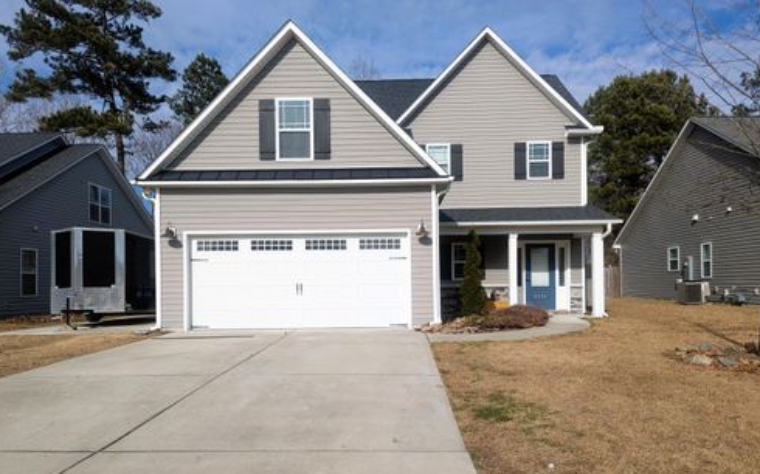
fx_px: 538
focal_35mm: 26
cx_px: 380
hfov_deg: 70.4
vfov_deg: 47.4
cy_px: 279
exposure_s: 1/4184
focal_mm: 6.81
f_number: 1.85
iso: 60
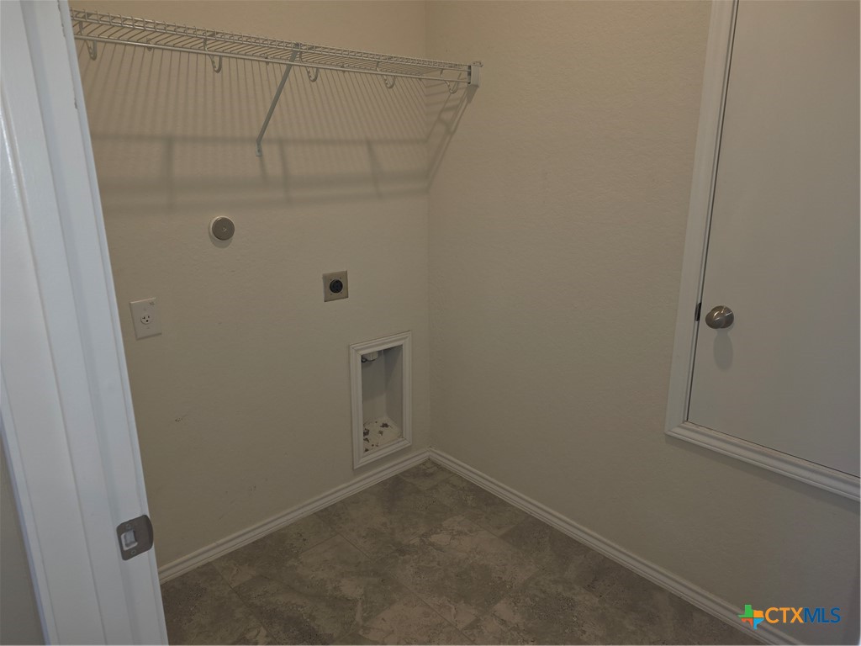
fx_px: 572
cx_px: 430
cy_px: 323
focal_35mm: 23
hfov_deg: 73.9
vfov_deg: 58.9
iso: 160
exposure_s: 1/60
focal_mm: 6.25
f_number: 1.7
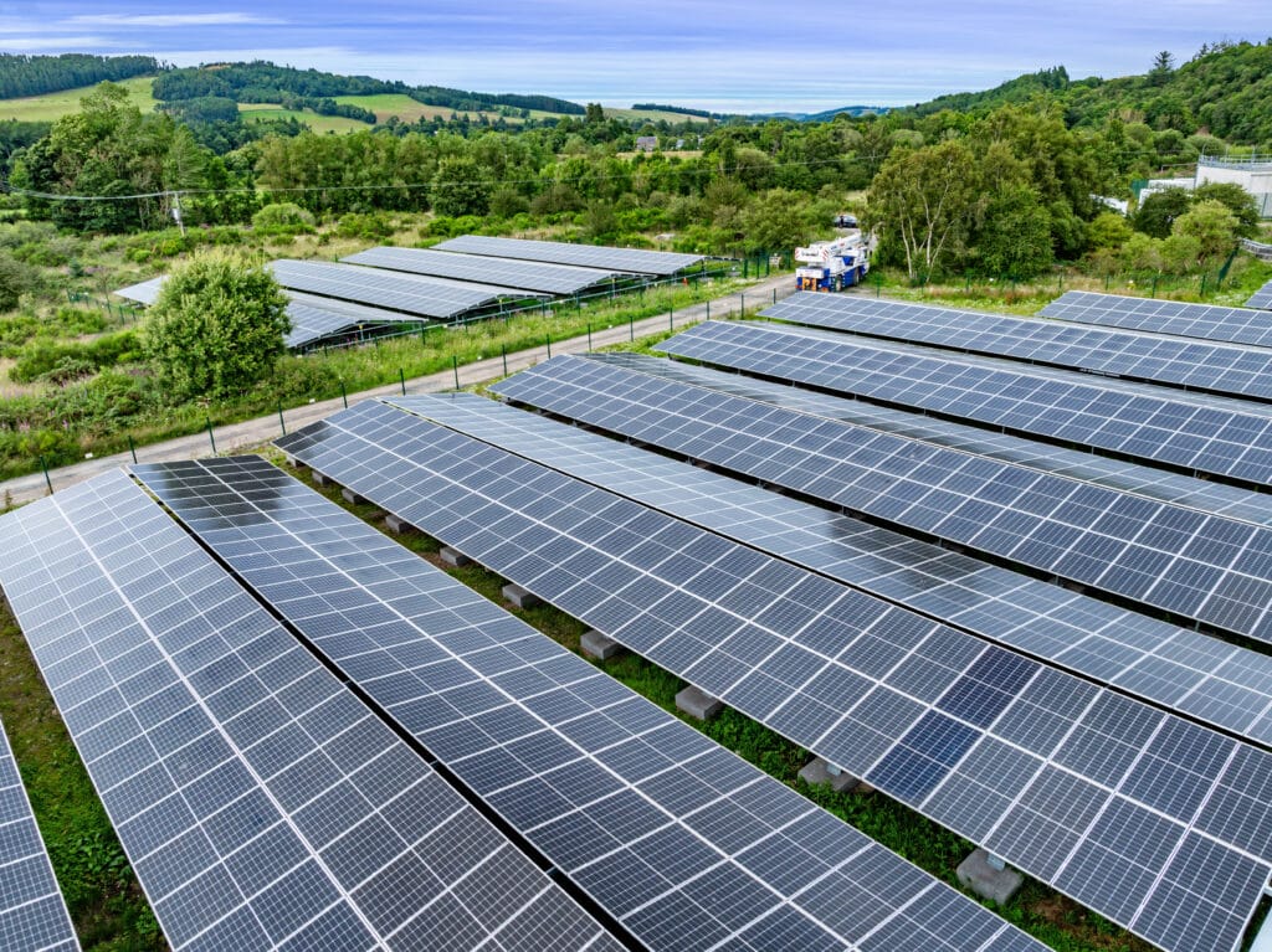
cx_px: 636
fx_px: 881
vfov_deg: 56.8
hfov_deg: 71.6
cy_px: 476
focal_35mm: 24
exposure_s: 1/100
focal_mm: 12.29
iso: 100
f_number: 7.1
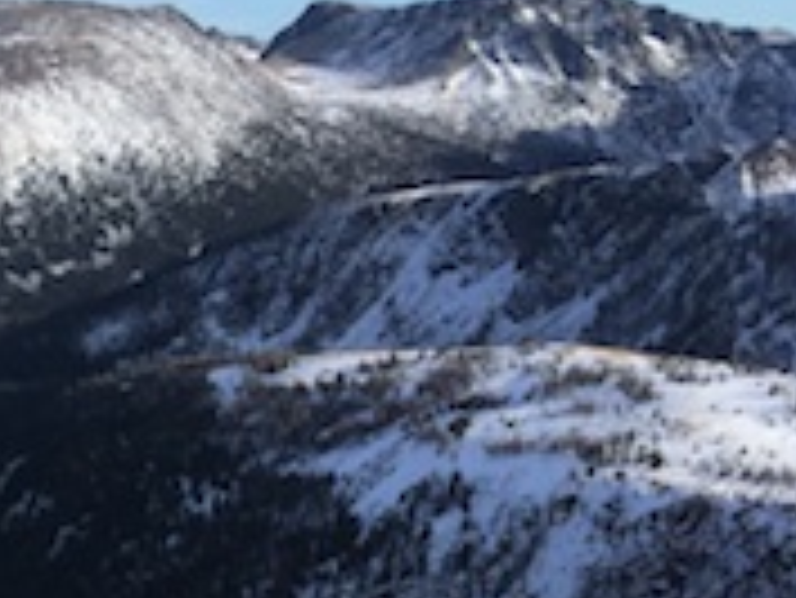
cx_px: -297
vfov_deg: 17.1
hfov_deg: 21.1
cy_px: 740
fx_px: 1887
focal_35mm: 82
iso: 25
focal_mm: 4.15
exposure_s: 1/1637
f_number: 2.2
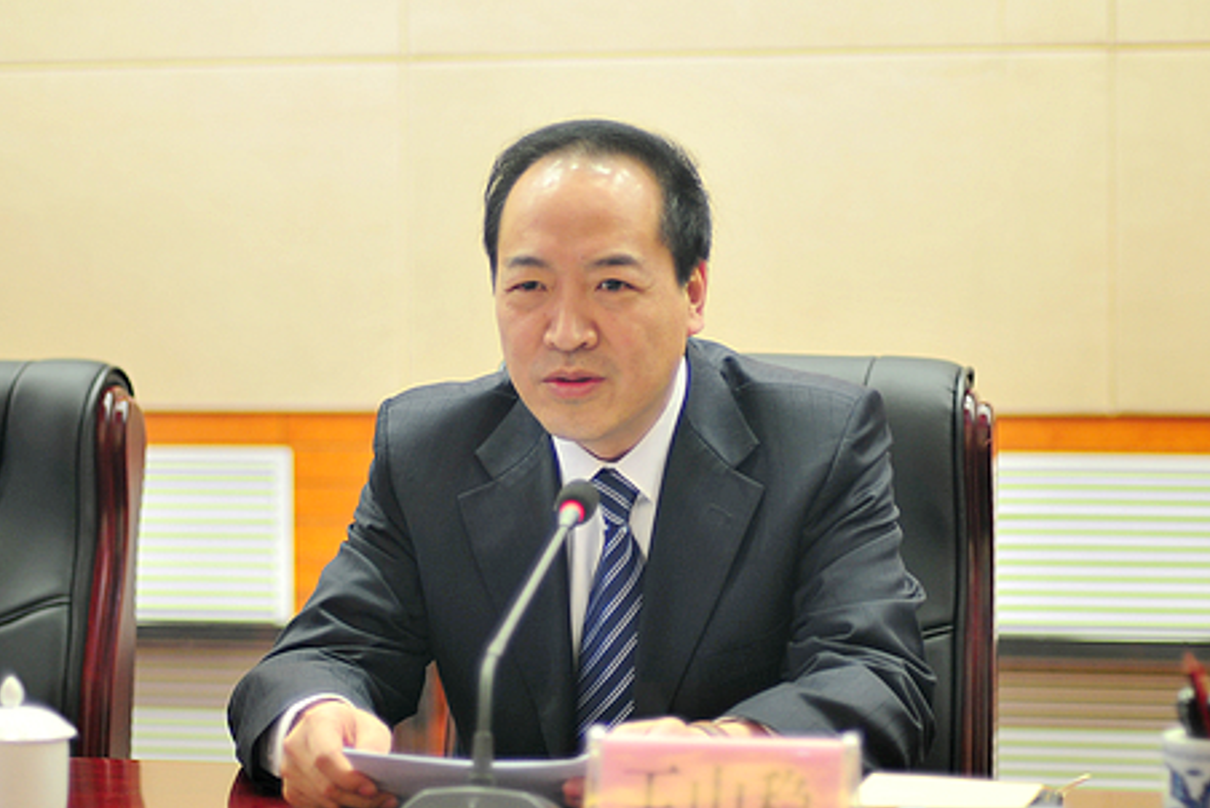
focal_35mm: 83
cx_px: 573
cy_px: 417
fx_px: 2791
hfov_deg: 24.5
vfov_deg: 16.5
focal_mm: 50
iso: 200
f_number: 1.4
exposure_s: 1/160
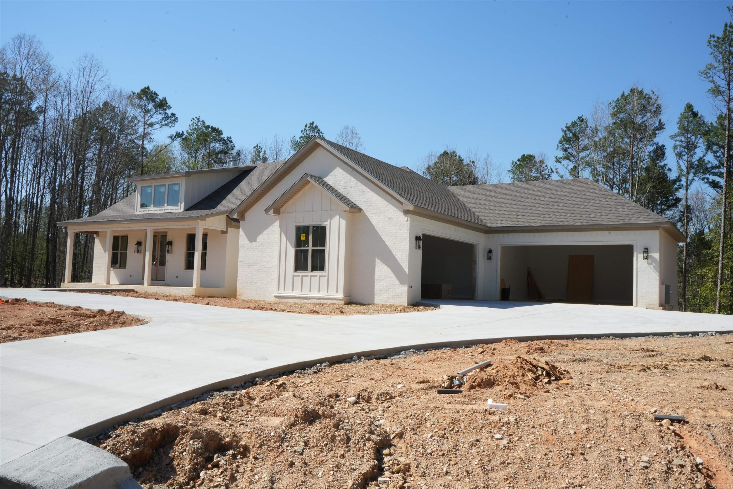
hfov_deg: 63.7
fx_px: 590
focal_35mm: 29
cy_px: 244
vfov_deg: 45.0
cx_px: 366
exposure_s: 1/250
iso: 800
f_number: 22
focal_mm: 29
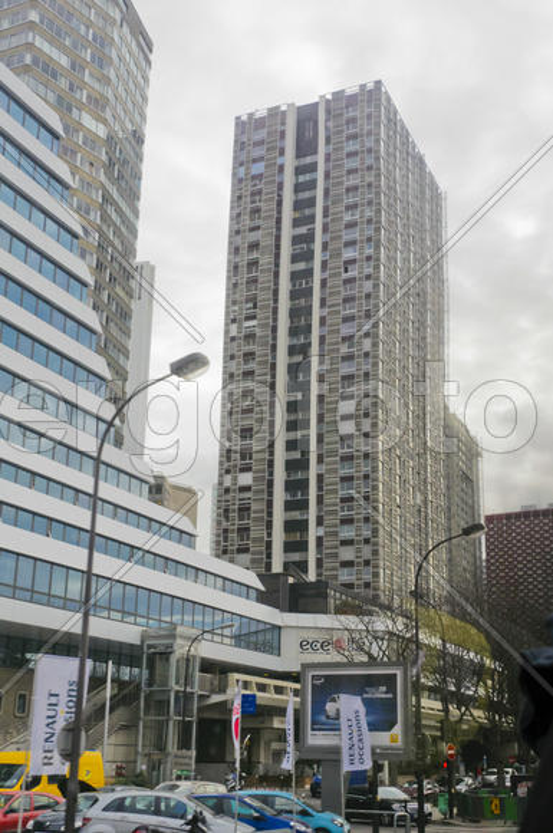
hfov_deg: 31.8
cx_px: 276
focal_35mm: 42
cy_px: 416
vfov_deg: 46.5
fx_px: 971
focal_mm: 28
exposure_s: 1/125
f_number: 11
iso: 1600
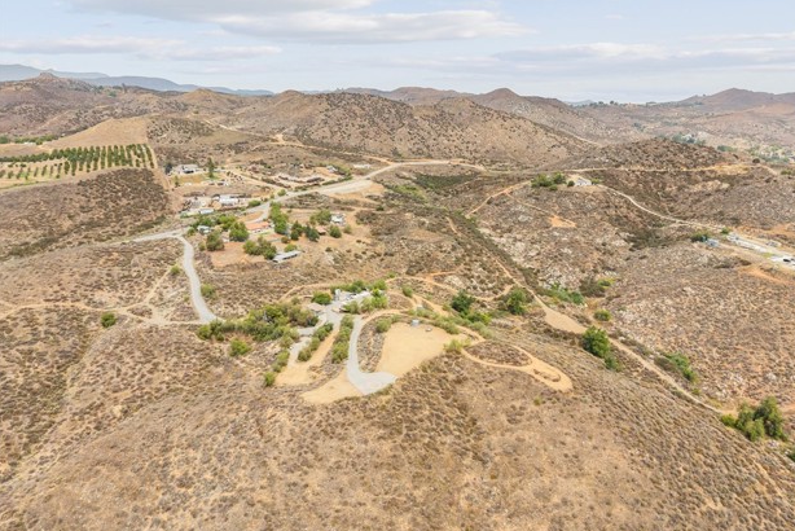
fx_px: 574
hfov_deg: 69.3
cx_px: 412
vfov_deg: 49.6
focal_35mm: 26
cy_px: 268
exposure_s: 1/4000
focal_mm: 8.67
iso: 180
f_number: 1.8
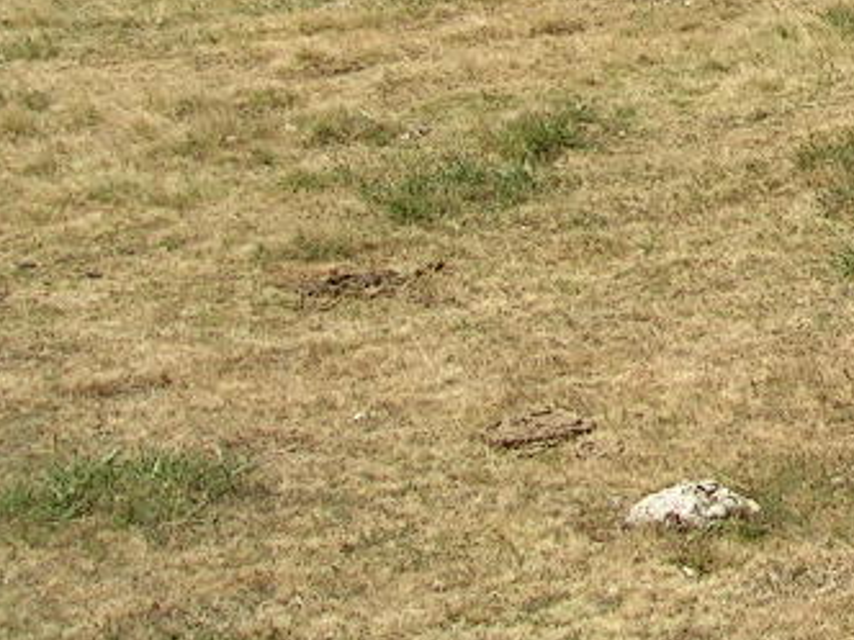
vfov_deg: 12.9
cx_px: 1266
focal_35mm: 108
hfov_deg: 16.6
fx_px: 2664
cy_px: -342
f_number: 4.8
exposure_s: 1/354
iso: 50
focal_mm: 5.4
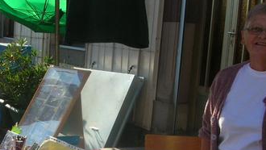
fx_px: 522
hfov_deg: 28.4
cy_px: 160
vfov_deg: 15.9
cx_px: 96
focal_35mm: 74
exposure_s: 1/175
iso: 50
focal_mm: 5.8
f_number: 5.6
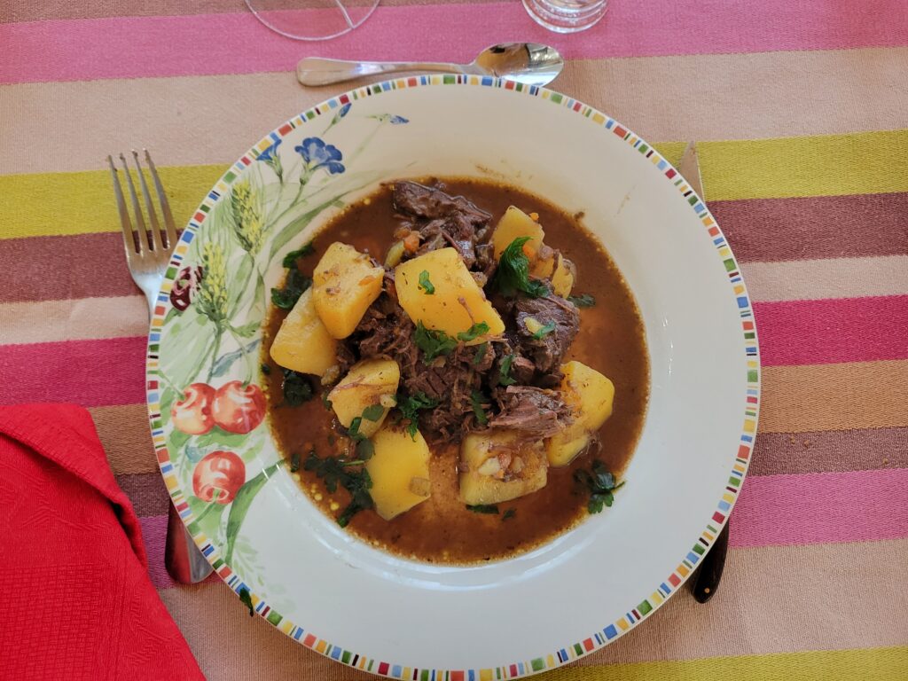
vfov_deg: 53.1
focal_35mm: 26
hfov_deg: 67.3
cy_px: 340
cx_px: 454
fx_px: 682
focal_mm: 5.4
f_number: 1.8
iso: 250
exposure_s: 1/100
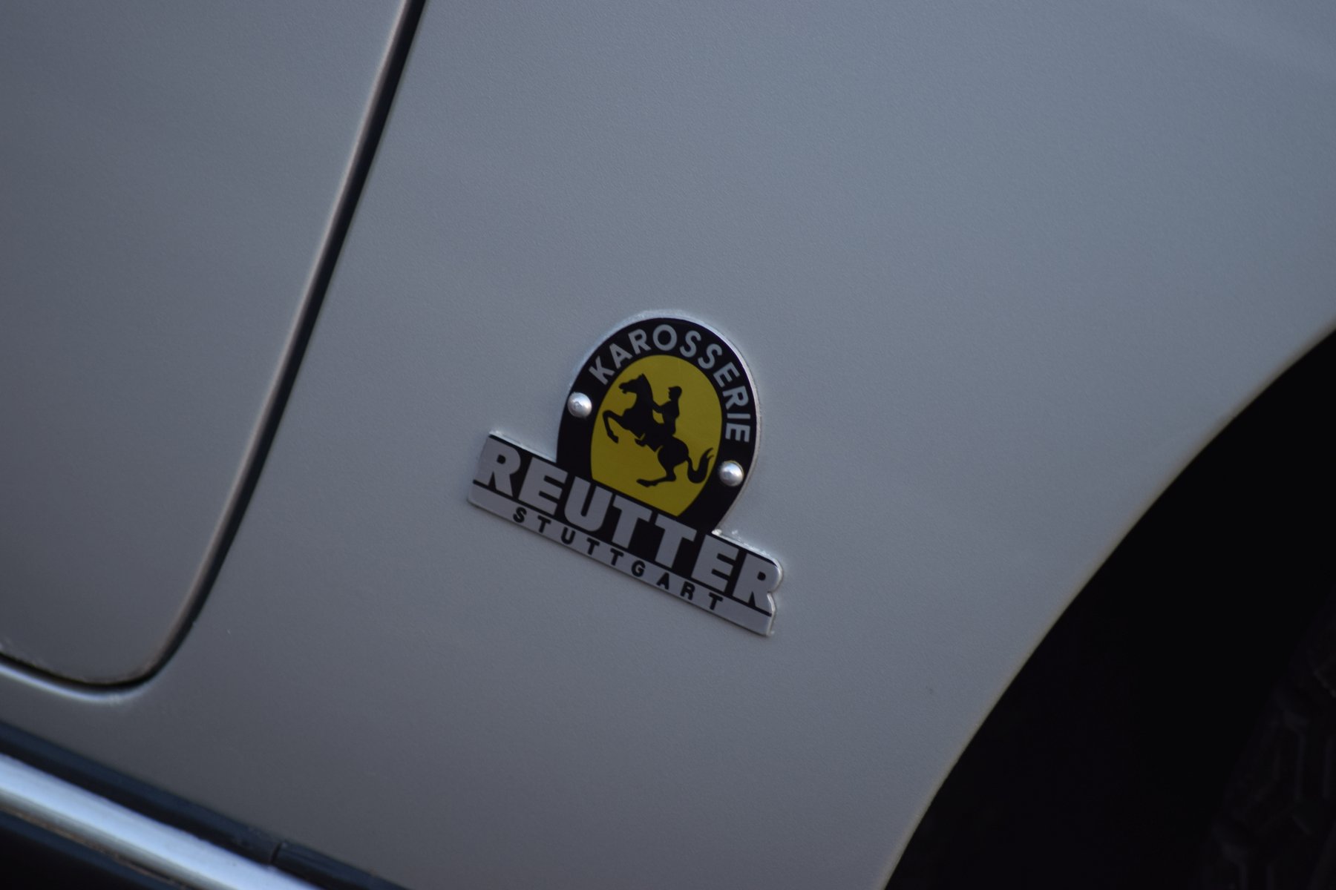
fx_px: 12246
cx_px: 668
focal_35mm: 330
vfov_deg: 4.2
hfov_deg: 6.2
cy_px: 445
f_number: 5
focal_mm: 220
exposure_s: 1/125
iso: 400
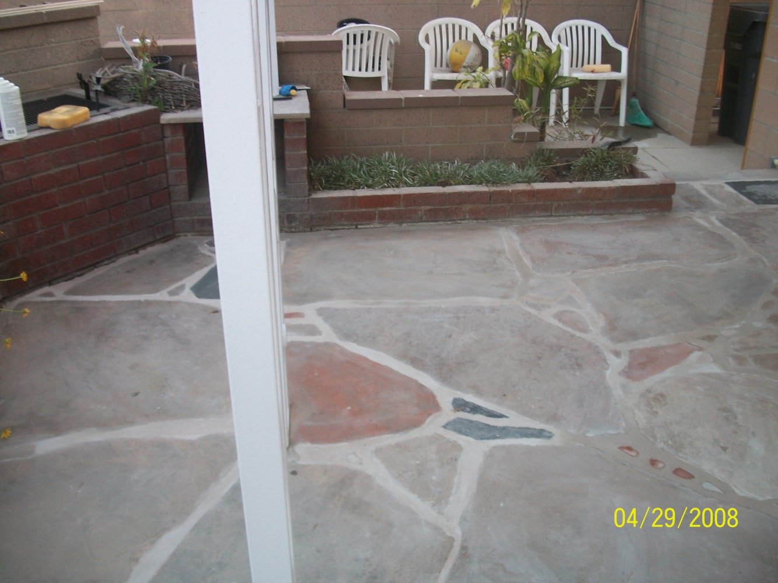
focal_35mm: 32
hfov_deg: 56.8
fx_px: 719
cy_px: 292
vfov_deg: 44.2
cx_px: 389
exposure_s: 1/40
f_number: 2.9
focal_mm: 5.7
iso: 80
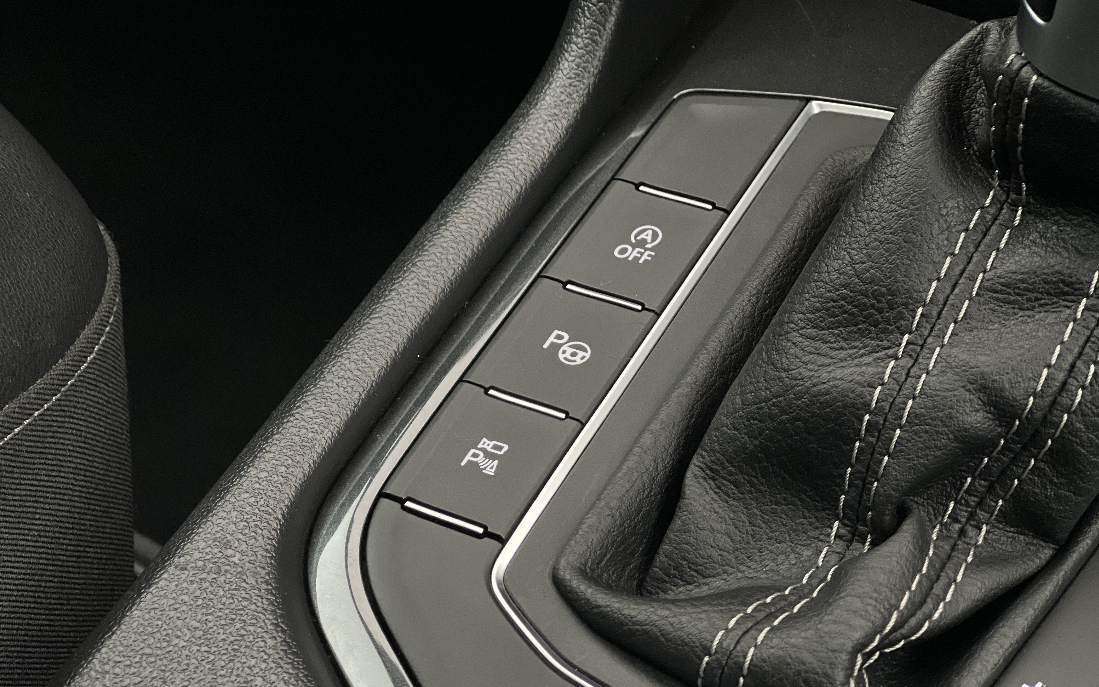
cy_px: 353
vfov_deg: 15.9
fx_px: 2456
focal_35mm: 82
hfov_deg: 25.2
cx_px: 550
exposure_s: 1/27
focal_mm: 9
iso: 400
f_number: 2.8
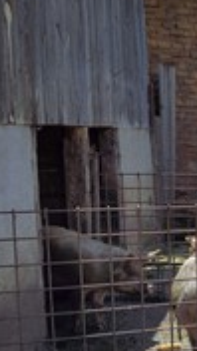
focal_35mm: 60
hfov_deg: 16.5
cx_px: 362
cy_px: 215
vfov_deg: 34.7
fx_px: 557
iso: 200
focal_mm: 24
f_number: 11
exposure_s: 1/200
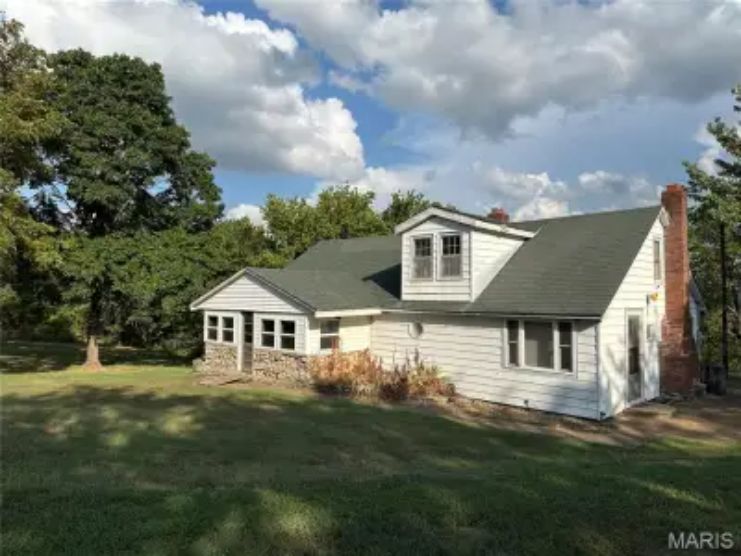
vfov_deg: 56.8
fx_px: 514
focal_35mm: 24
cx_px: 370
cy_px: 278
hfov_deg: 71.6
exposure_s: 1/6623
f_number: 1.78
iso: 80
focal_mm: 6.86
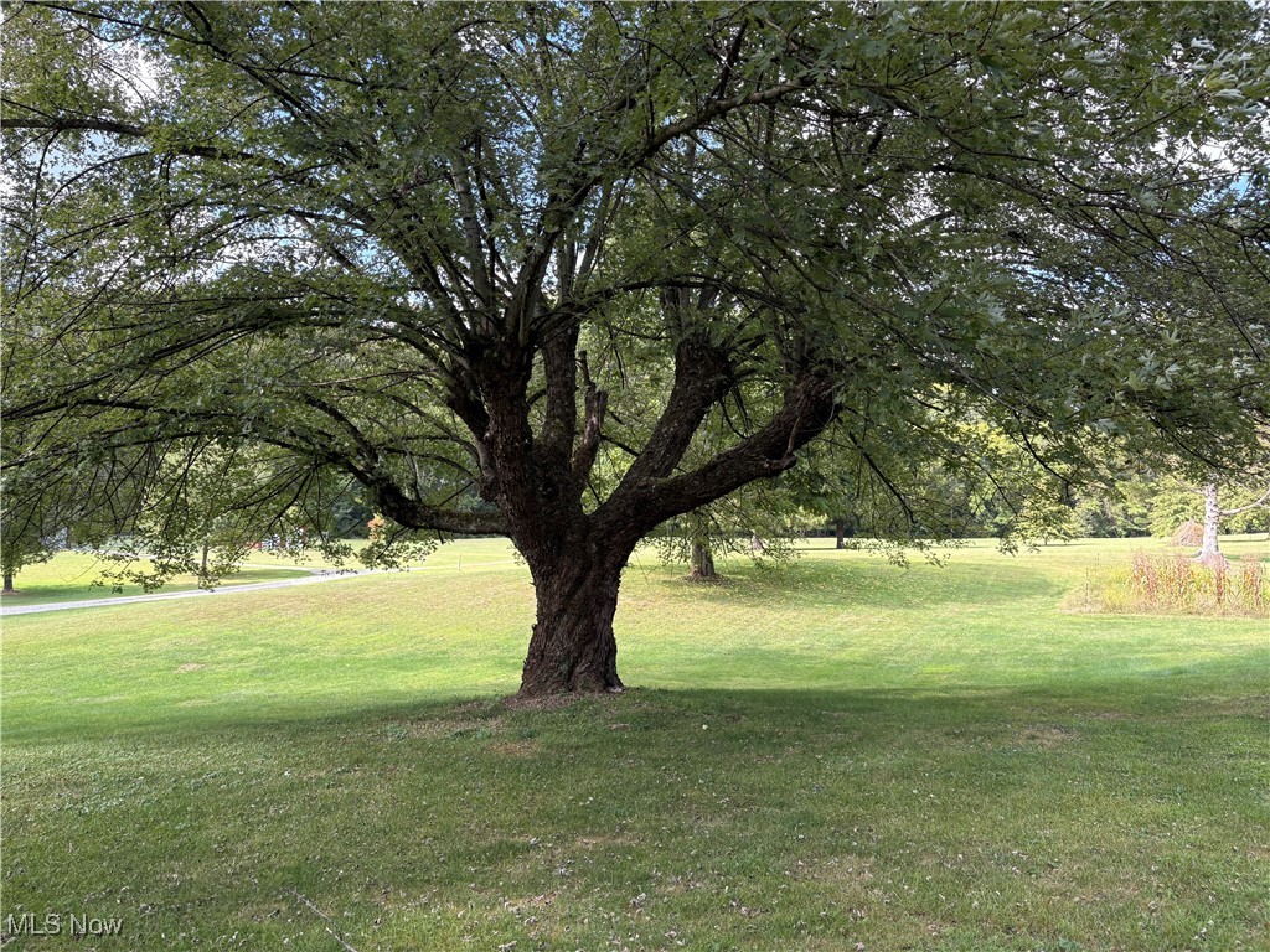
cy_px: 476
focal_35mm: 26
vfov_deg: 53.1
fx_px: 954
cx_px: 635
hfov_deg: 67.3
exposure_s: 1/355
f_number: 1.6
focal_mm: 5.96
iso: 50
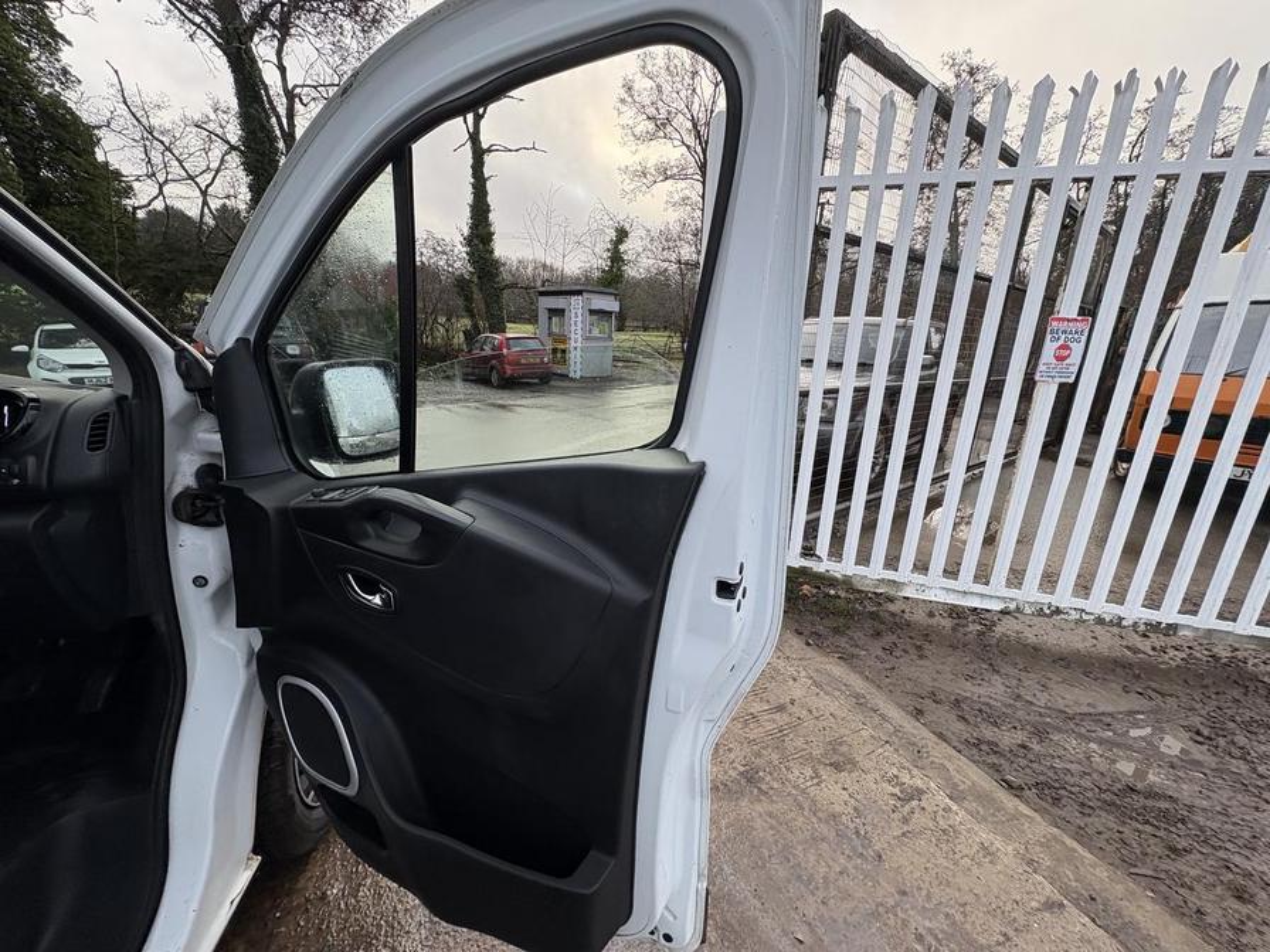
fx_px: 514
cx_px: 635
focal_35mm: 14
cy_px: 476
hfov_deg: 102.1
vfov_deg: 85.7
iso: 50
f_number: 2.2
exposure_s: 1/306
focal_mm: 2.22
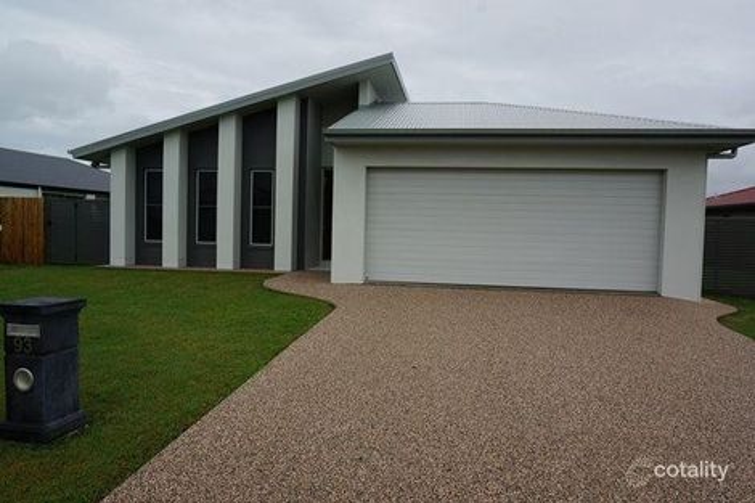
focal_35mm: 24
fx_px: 503
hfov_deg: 73.8
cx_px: 378
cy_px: 252
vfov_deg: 53.1
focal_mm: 16
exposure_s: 1/125
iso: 100
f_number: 13
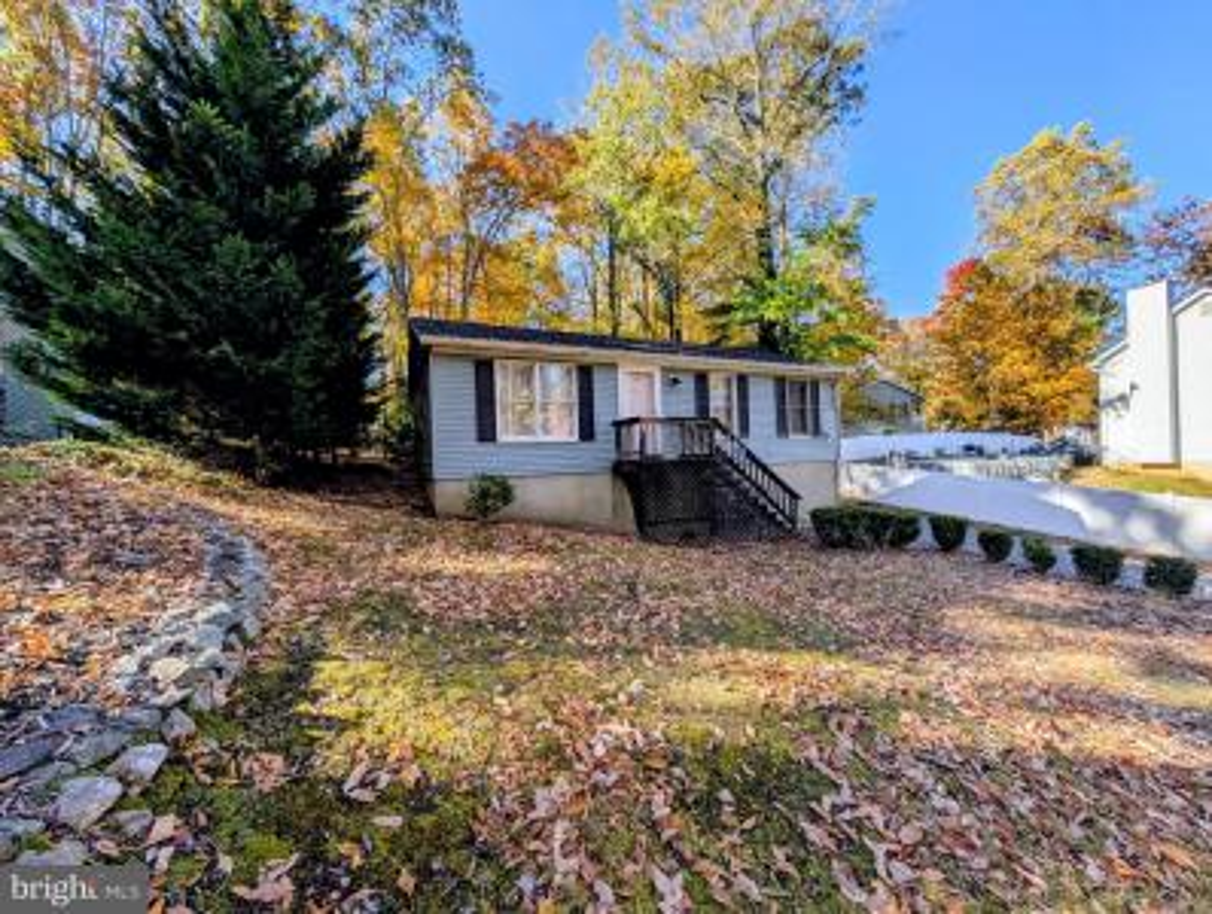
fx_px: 421
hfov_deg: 110.4
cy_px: 457
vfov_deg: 94.7
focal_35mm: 12
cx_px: 606
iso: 40
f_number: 1.7
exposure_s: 1/2092
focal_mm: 2.02
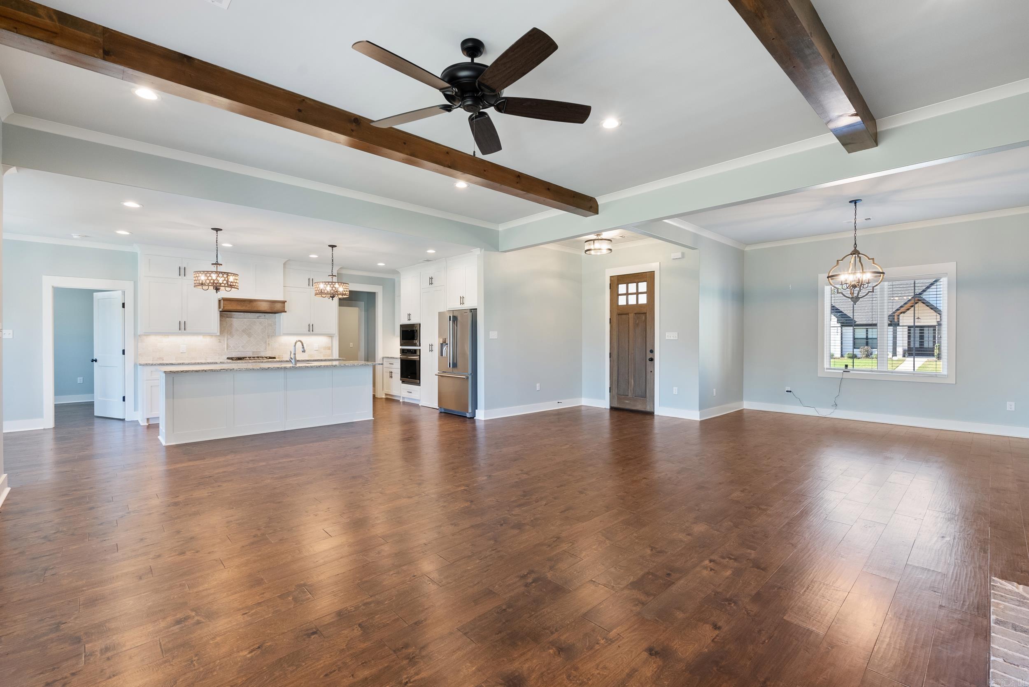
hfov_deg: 96.7
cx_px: 514
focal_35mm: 16
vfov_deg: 73.8
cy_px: 344
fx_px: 458
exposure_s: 1/6
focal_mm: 16
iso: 640
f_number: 9
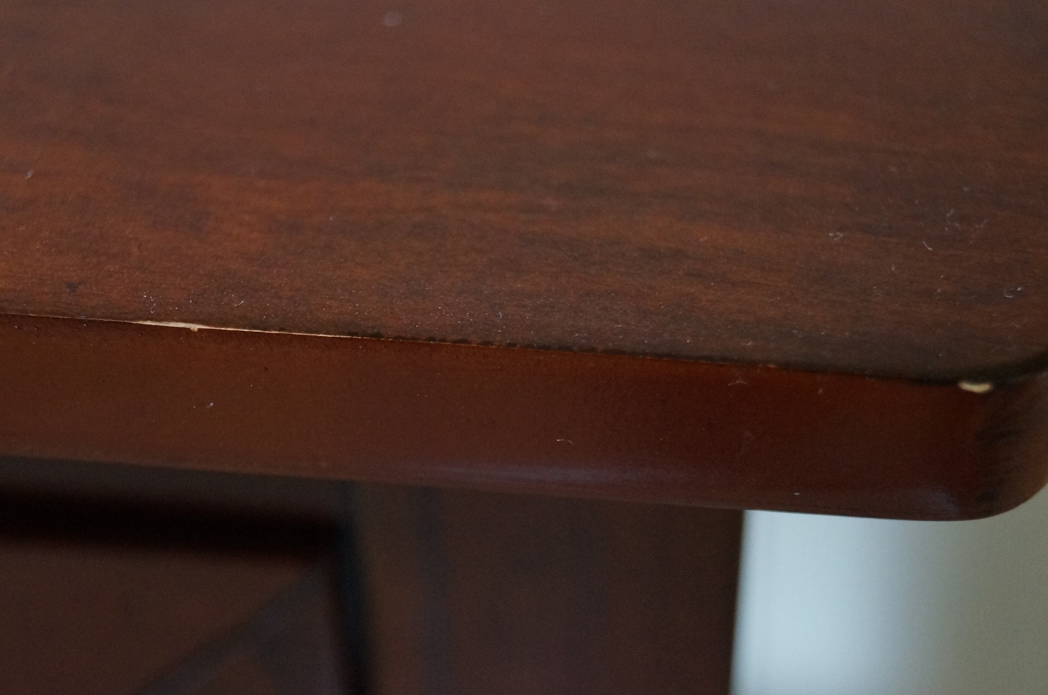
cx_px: 524
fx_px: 2398
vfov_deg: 16.5
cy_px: 348
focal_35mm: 82
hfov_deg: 24.7
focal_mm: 55
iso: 3200
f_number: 5.6
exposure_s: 1/25
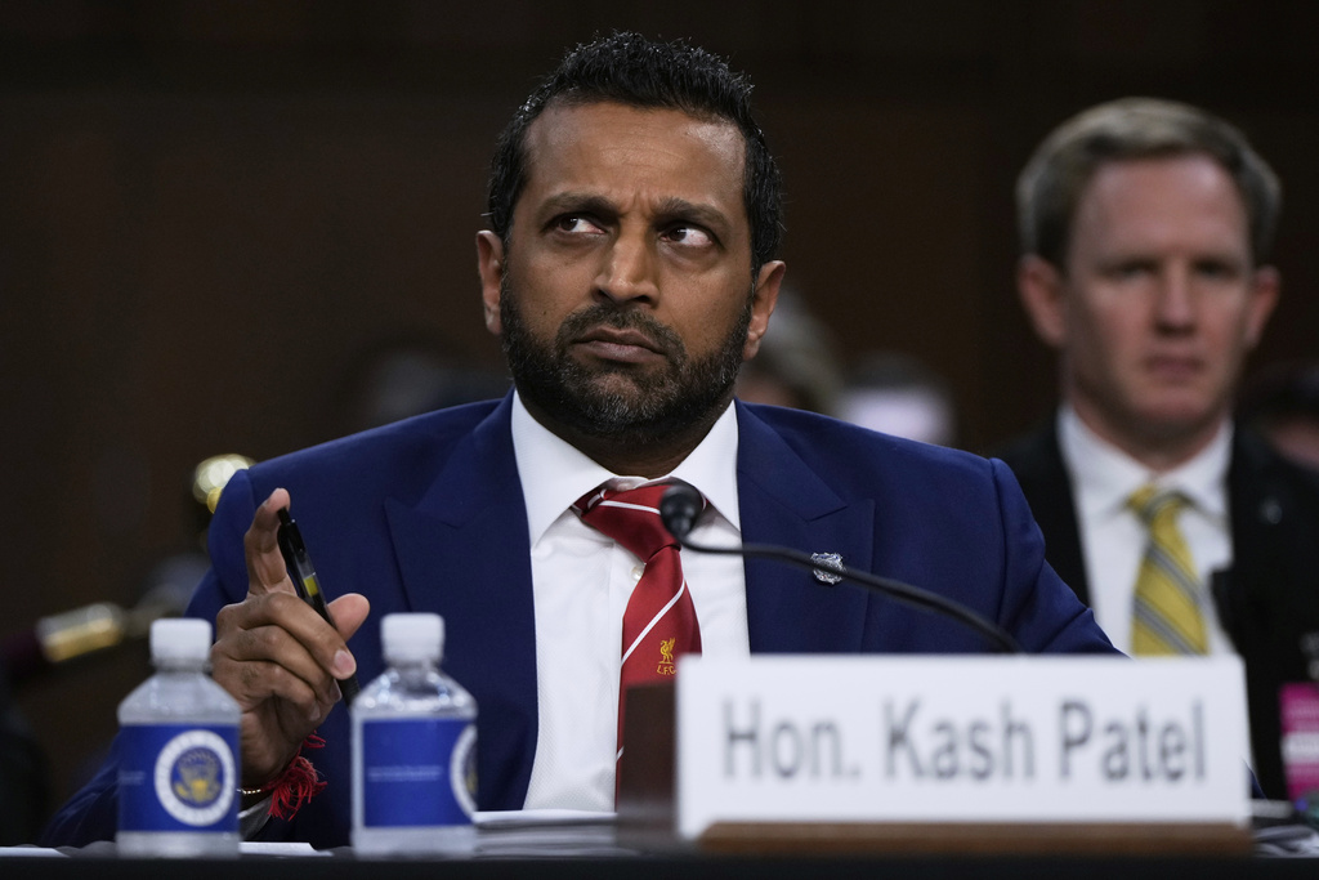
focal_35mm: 256
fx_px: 9380
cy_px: 440
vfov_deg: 5.4
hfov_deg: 8.0
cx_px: 660
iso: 1250
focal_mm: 171
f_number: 2.8
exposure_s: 1/500
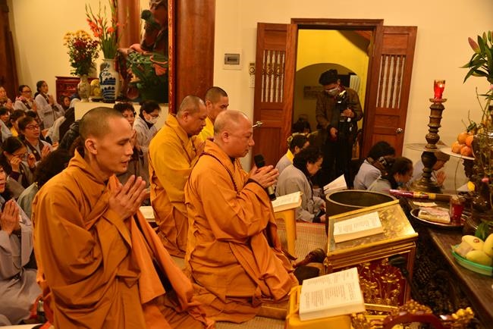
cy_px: 164
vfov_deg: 42.4
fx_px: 425
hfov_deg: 60.3
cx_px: 246
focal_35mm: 31
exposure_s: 1/50
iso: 2000
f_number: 4
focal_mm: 31
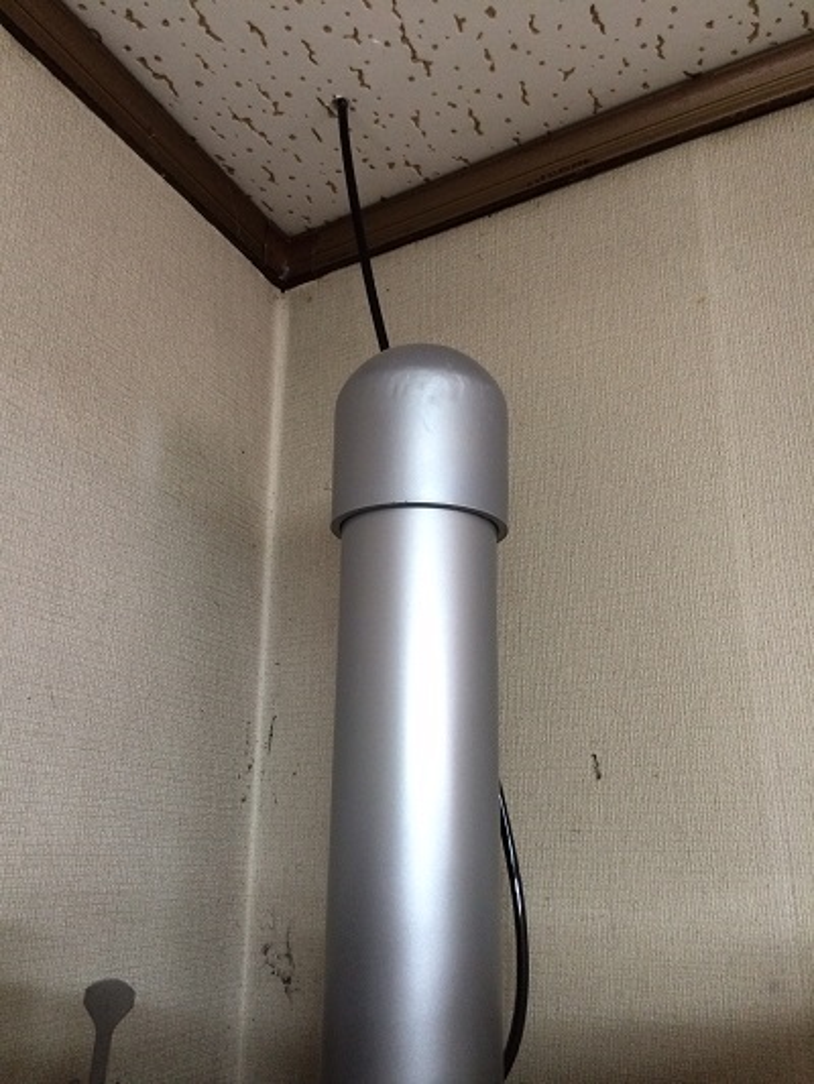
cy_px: 542
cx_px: 407
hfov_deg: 48.2
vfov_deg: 61.6
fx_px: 909
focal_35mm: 29
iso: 160
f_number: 2.2
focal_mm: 4.15
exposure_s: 1/30
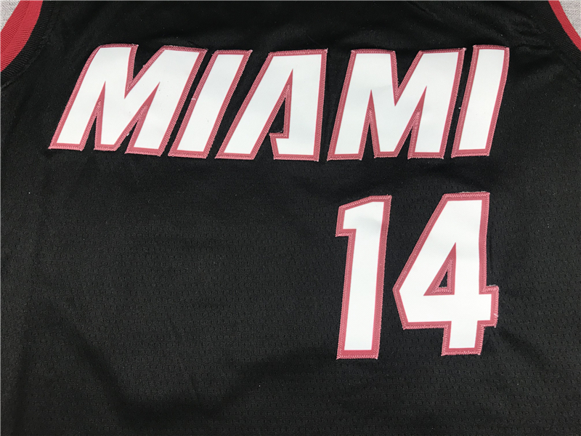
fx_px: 470
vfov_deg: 49.7
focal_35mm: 28
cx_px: 290
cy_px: 218
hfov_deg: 63.4
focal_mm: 3.99
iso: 20
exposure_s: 1/33
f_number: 1.8
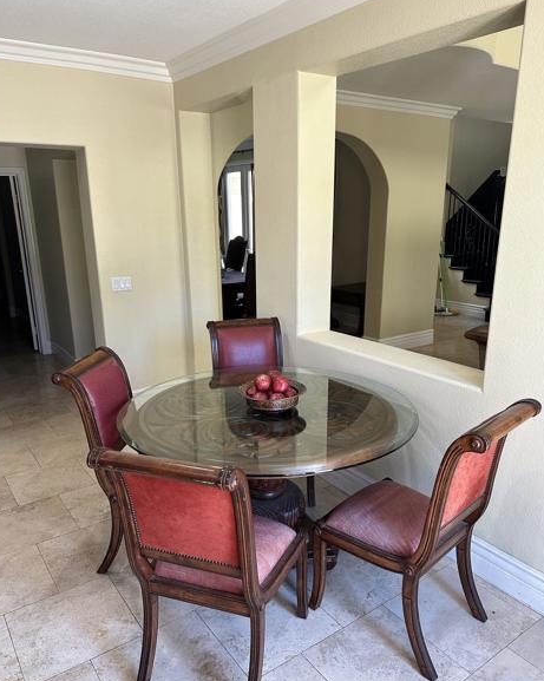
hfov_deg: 54.9
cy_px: 365
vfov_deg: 66.0
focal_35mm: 26
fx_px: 524
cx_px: 269
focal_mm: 6.86
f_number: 1.78
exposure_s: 1/120
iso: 200
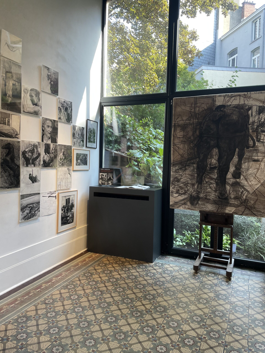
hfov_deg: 53.1
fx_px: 265
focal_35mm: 26
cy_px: 176
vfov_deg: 67.3
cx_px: 132
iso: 40
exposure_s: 1/100
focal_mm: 4.2
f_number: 1.6
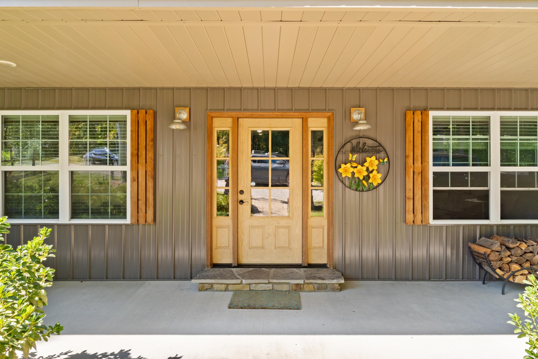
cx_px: 269
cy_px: 180
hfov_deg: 82.4
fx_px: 307
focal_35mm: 21
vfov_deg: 60.6
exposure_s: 1/50
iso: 200
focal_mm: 13.7
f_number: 9
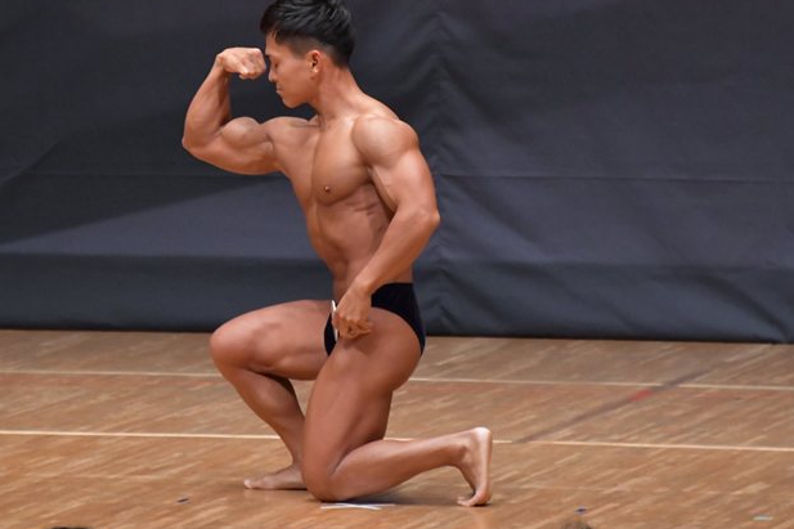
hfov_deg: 4.4
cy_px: 219
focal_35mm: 471
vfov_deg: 2.9
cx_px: 311
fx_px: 10385
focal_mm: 250
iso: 6400
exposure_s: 1/400
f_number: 5.6
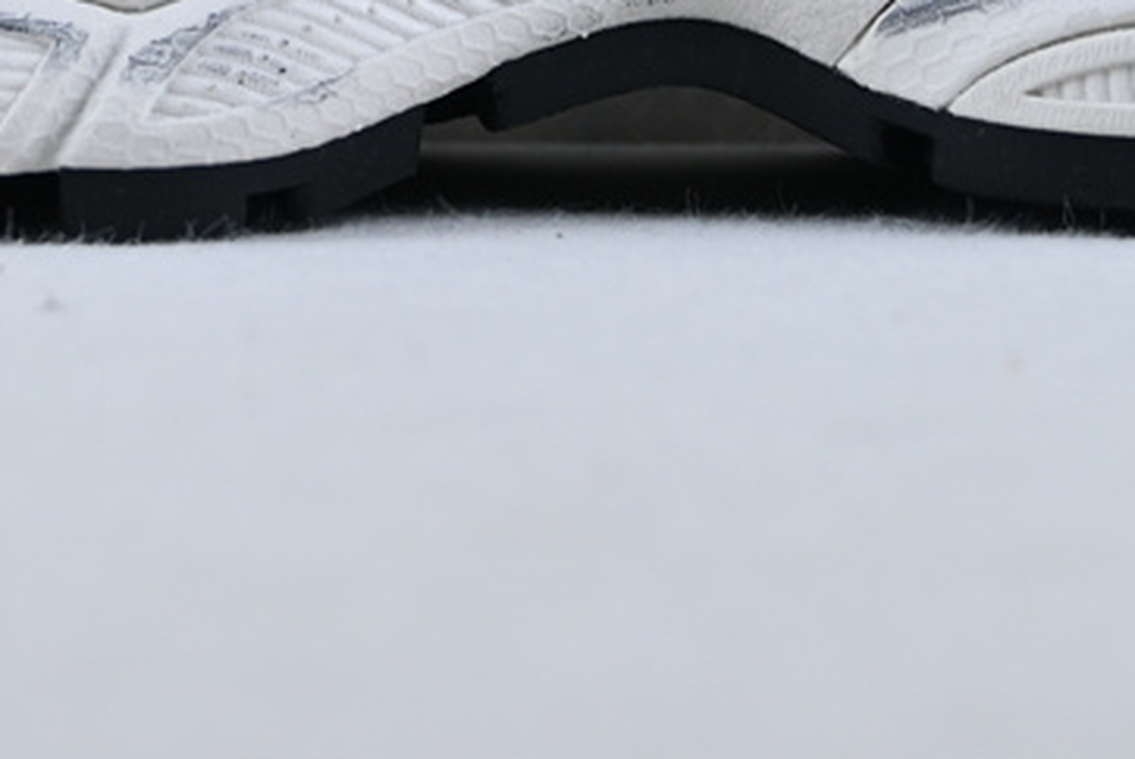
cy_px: -489
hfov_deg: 13.5
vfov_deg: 8.8
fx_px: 4780
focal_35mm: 151
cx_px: 536
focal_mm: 30.5
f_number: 4.8
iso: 100
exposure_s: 1/60
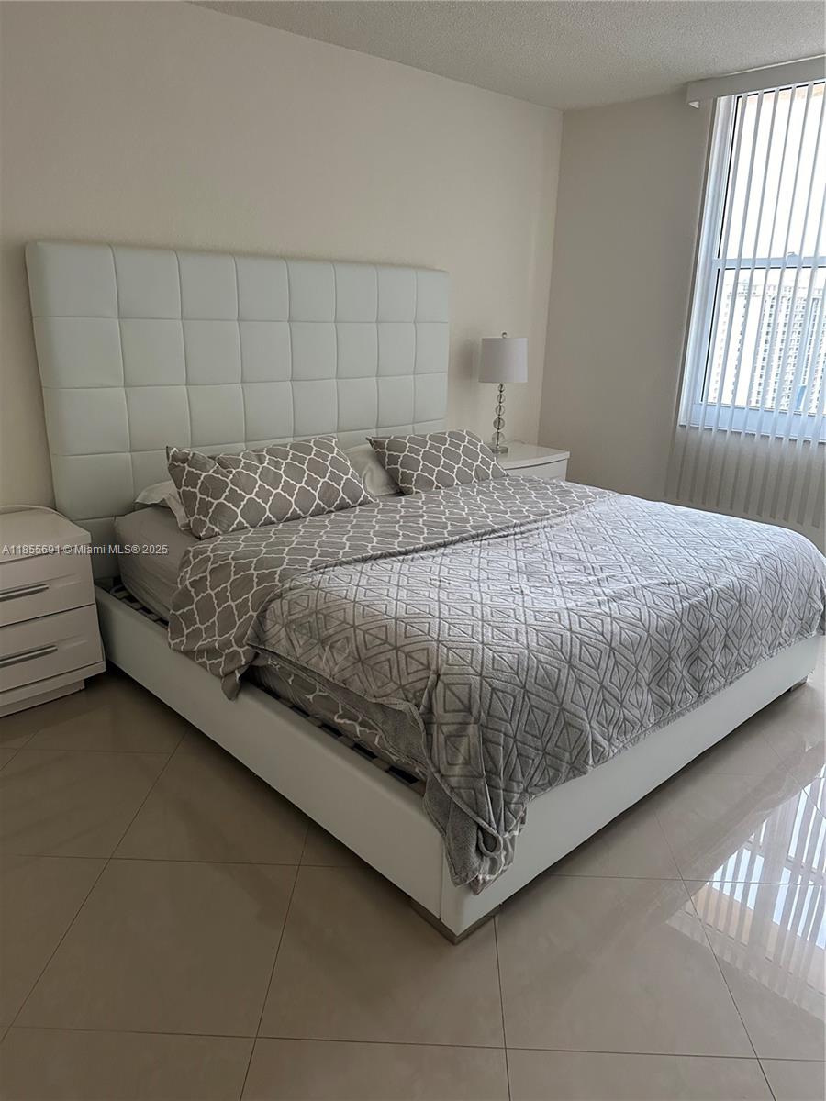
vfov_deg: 71.6
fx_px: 764
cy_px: 550
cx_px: 413
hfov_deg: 56.8
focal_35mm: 24
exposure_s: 1/60
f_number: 1.78
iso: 500
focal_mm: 6.86
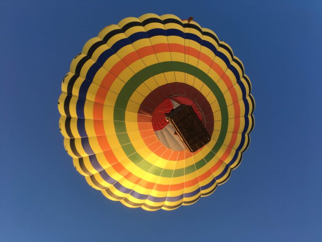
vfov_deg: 48.2
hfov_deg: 61.7
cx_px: 161
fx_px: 270
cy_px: 121
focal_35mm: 29
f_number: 2.2
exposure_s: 1/509
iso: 25
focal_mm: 4.15
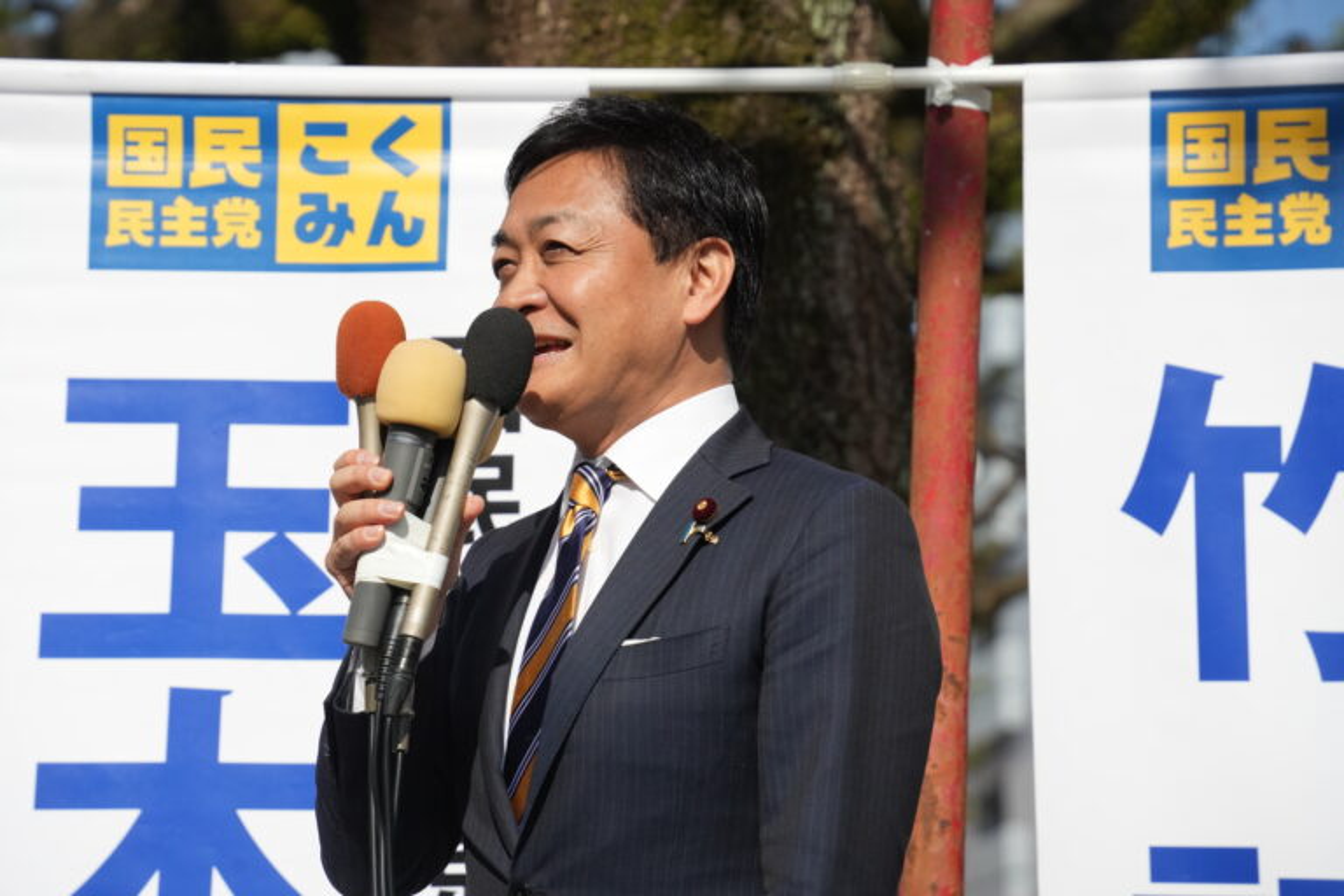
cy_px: 448
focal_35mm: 147
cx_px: 672
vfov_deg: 9.3
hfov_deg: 14.0
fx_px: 5488
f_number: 6.3
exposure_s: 1/8000
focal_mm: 147
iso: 1600
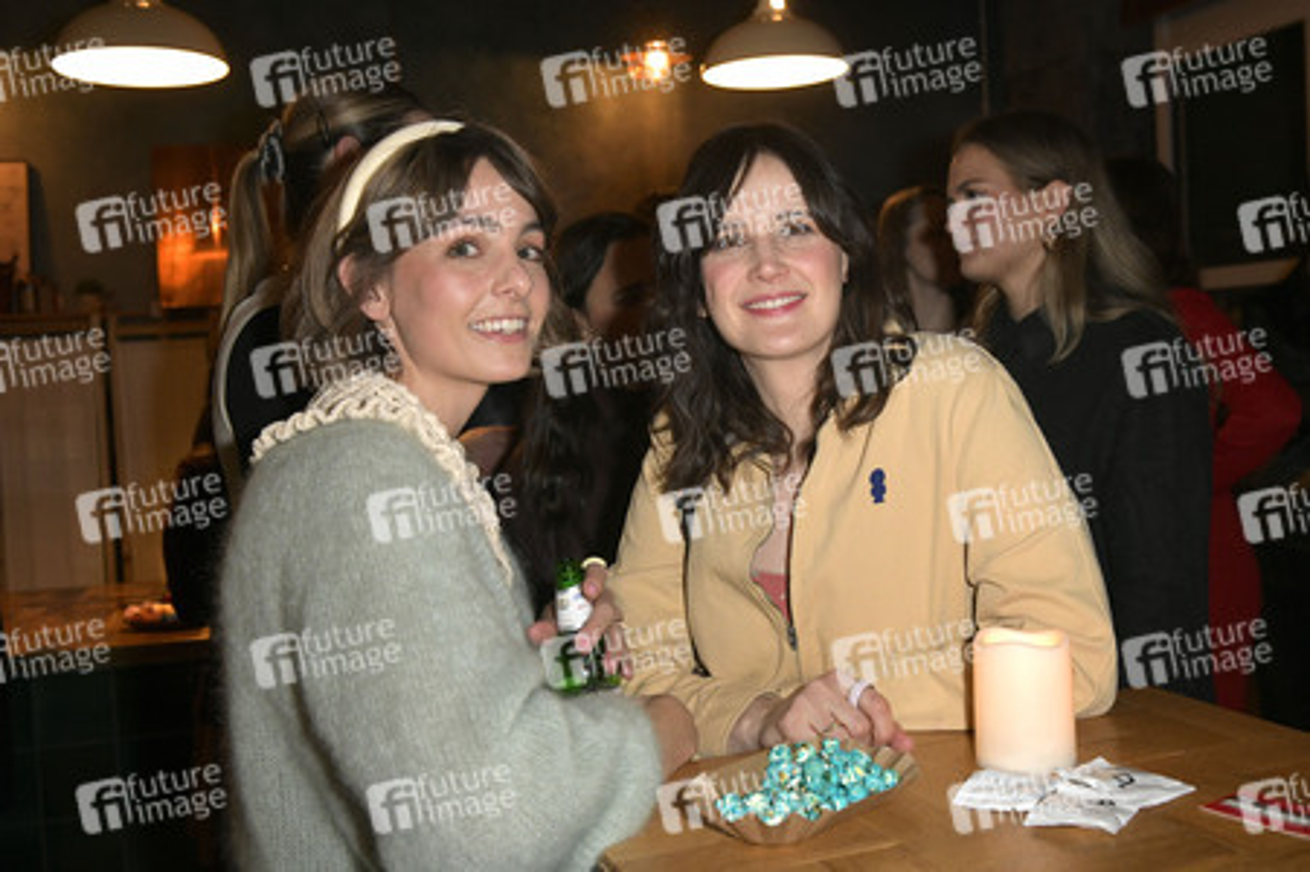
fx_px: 1273
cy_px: 436
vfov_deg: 37.8
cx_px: 655
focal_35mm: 35
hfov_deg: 54.5
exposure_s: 1/200
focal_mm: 35
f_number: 6.3
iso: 2000
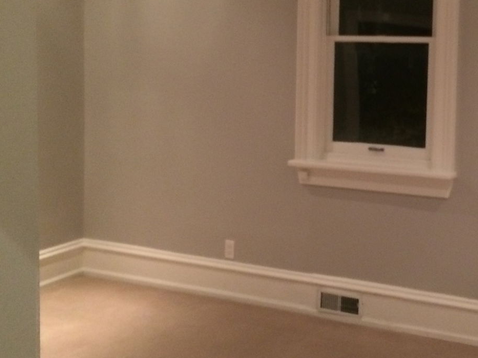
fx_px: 704
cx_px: 369
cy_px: 104
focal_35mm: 51
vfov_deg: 28.3
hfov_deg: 36.5
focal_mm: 4.15
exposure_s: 1/15
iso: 400
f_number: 2.2
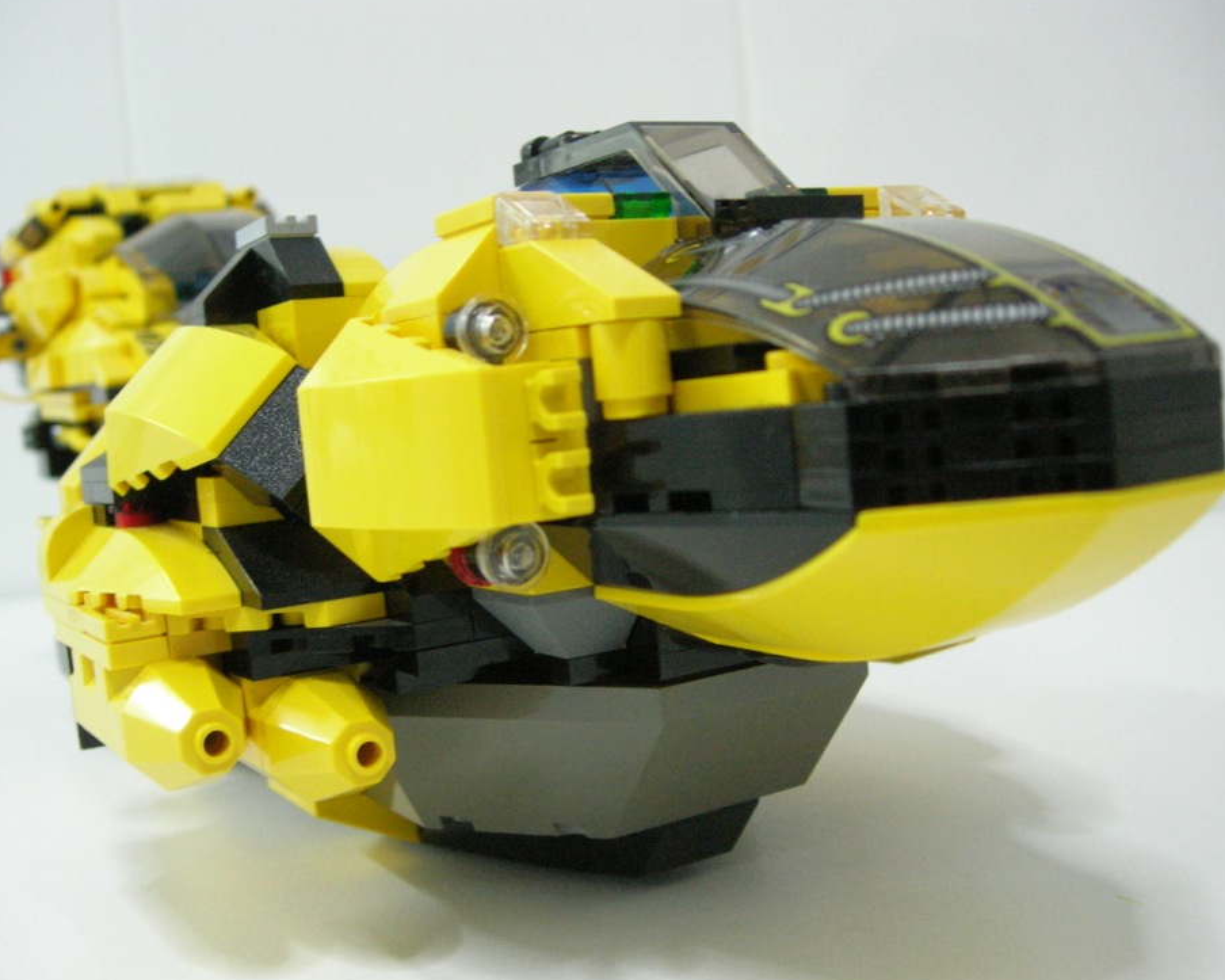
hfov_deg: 43.8
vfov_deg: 35.7
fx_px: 1523
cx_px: 604
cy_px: 502
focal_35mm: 42
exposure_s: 1/29.4
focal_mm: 7.8
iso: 400
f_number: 2.8
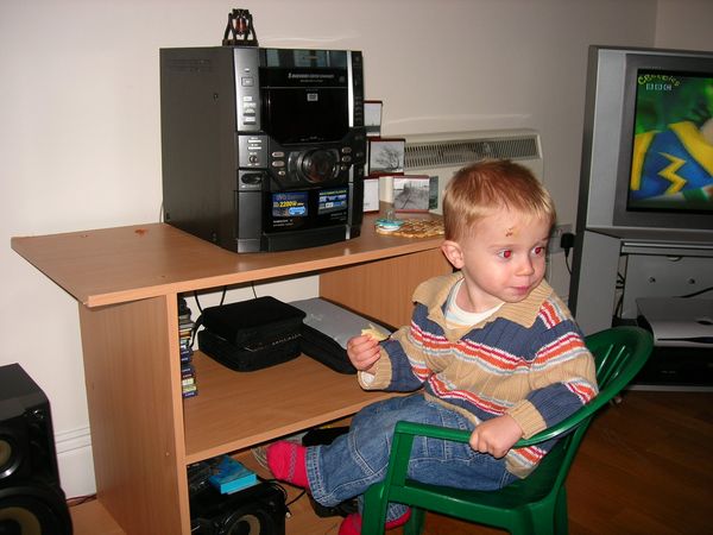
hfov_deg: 49.0
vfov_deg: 37.7
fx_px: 783
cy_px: 268
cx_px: 356
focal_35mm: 38
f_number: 2.8
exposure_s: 1/60.1
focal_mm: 7.8
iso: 64
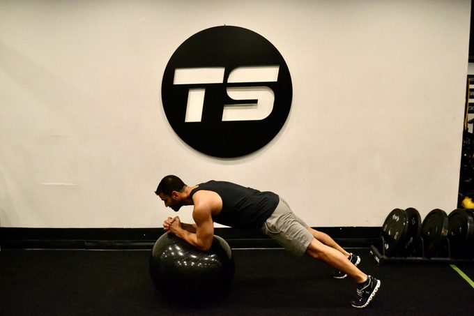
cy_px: 158
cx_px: 237
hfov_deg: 57.2
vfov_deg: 40.0
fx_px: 434
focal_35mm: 33
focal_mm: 22
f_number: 4
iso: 3200
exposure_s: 1/320
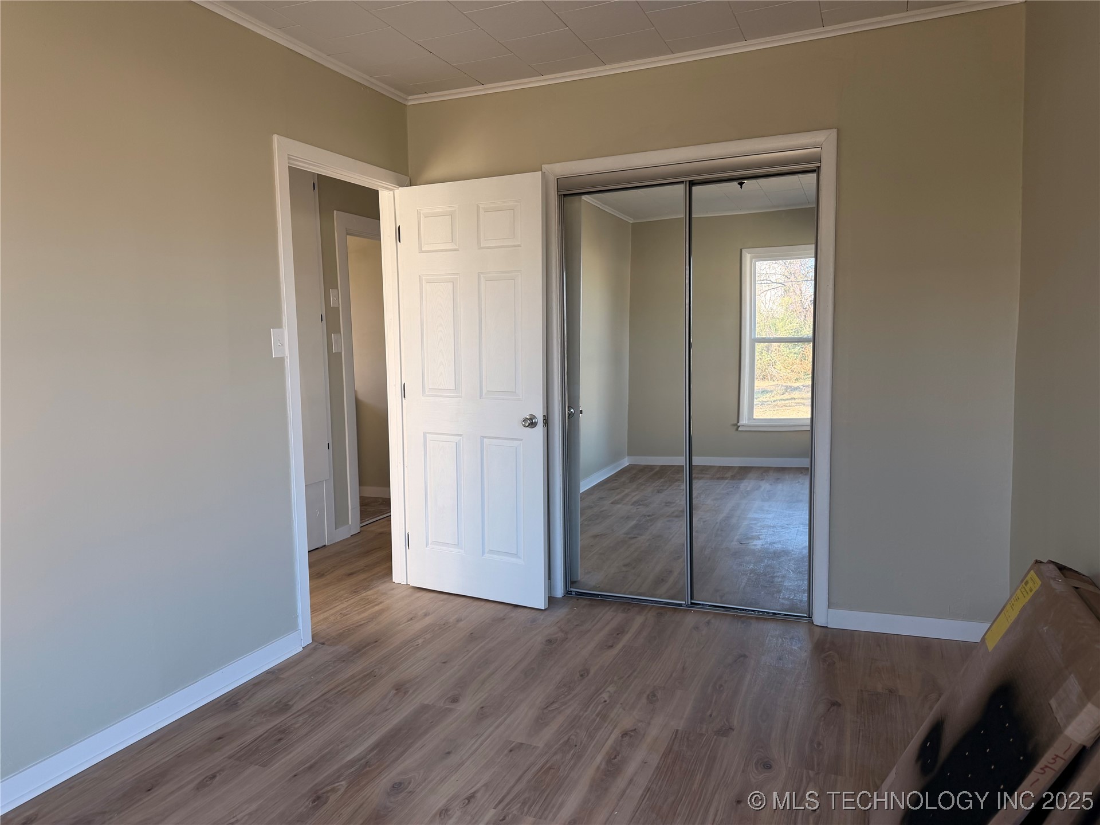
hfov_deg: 71.6
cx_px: 550
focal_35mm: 24
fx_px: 763
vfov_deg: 56.8
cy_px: 412
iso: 100
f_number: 1.78
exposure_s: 1/175
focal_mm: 6.76
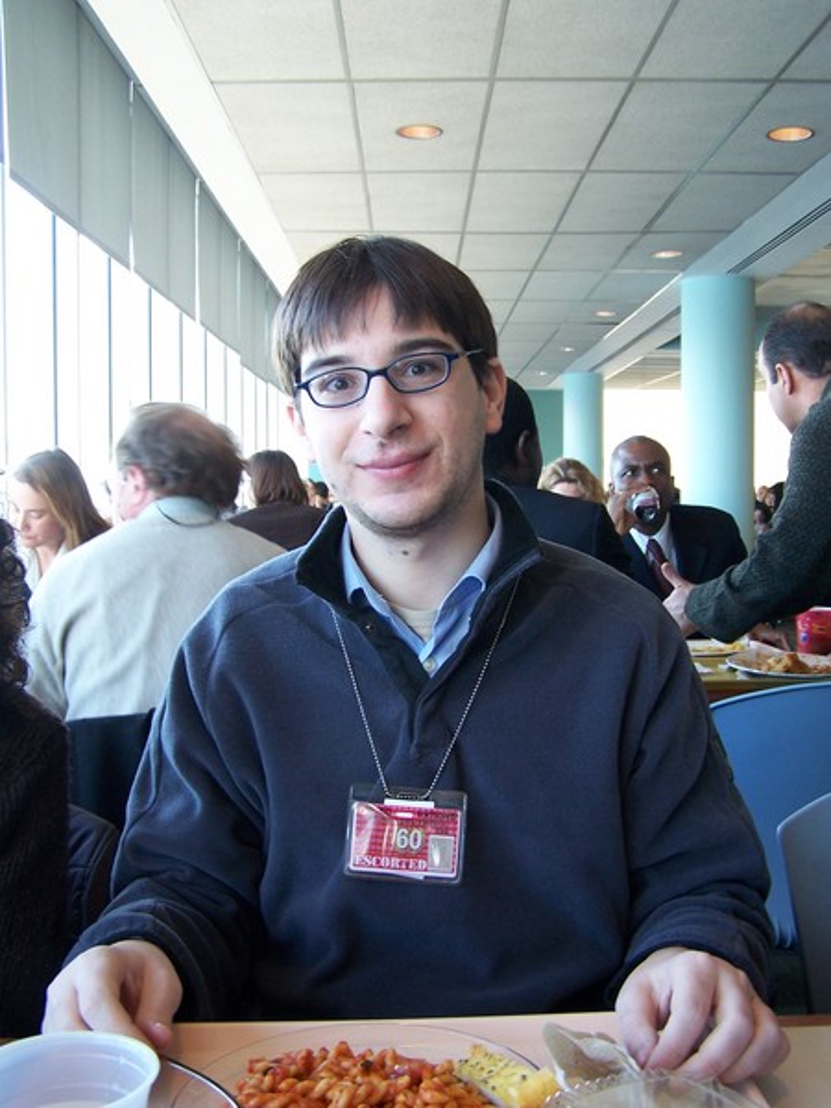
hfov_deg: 37.7
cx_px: 416
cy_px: 554
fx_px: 1216
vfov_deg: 49.0
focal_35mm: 38
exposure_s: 1/30
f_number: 2.8
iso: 140
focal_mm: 6.3
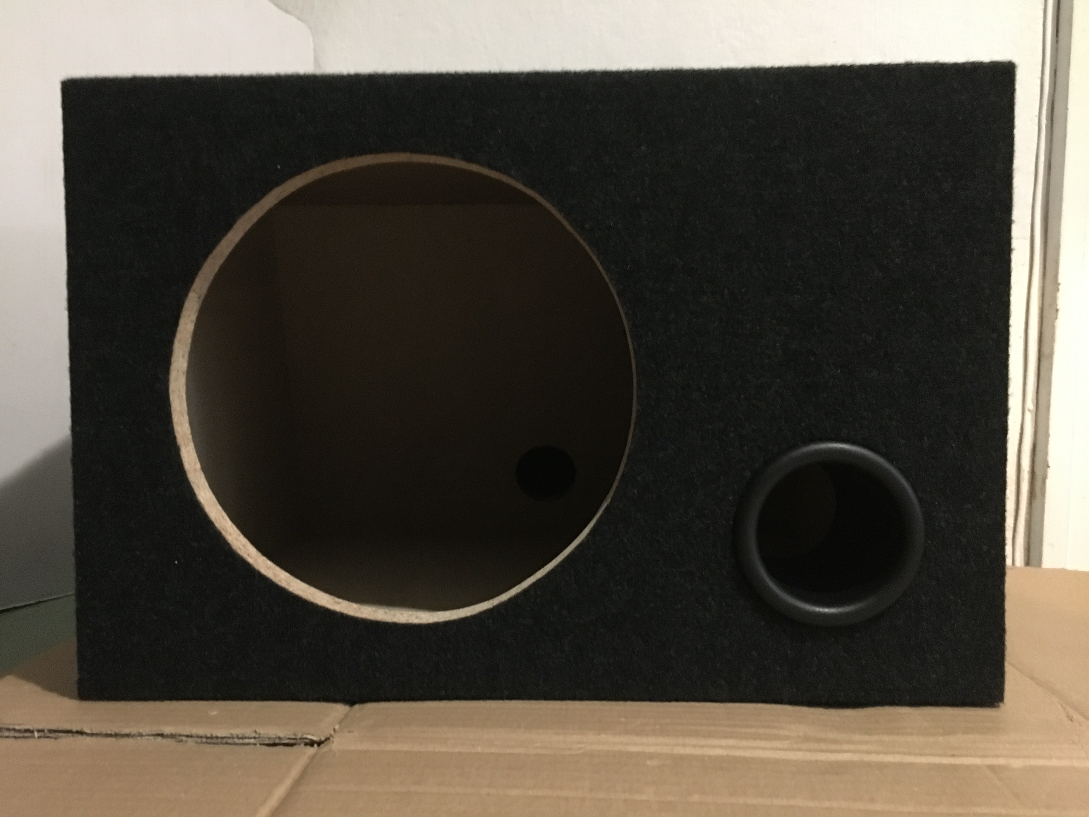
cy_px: 408
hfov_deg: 61.7
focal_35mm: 29
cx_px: 544
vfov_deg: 48.2
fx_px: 912
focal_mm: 4.15
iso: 640
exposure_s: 1/17
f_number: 2.2
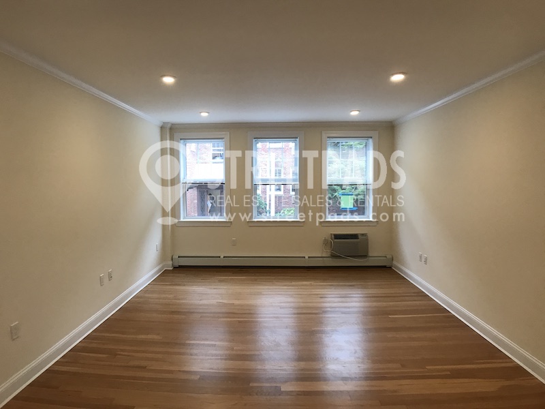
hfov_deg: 63.4
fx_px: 441
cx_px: 272
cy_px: 204
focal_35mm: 28
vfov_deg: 49.7
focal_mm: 3.99
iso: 25
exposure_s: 1/40
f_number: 1.8
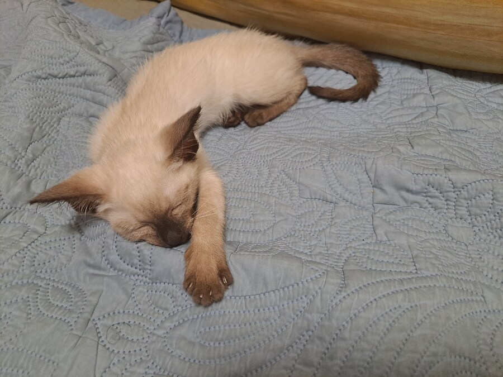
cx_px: 252
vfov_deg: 56.8
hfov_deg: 71.6
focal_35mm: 24
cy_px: 188
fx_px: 349
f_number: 1.8
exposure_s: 1/30
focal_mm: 5.23
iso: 320
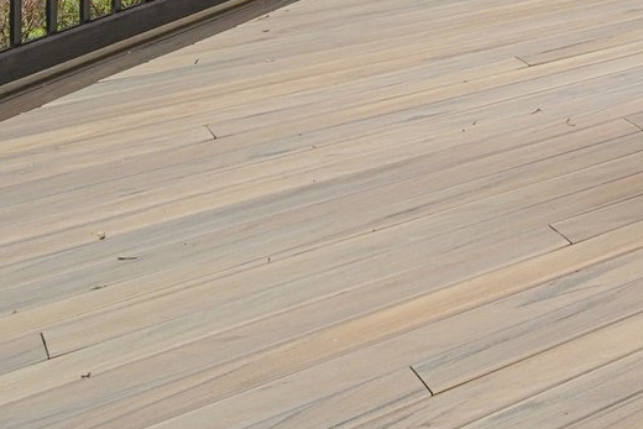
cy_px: -299
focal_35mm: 63
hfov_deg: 19.7
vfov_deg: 18.0
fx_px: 1125
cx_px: 1250
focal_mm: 16
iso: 1600
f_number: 8
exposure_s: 1/100
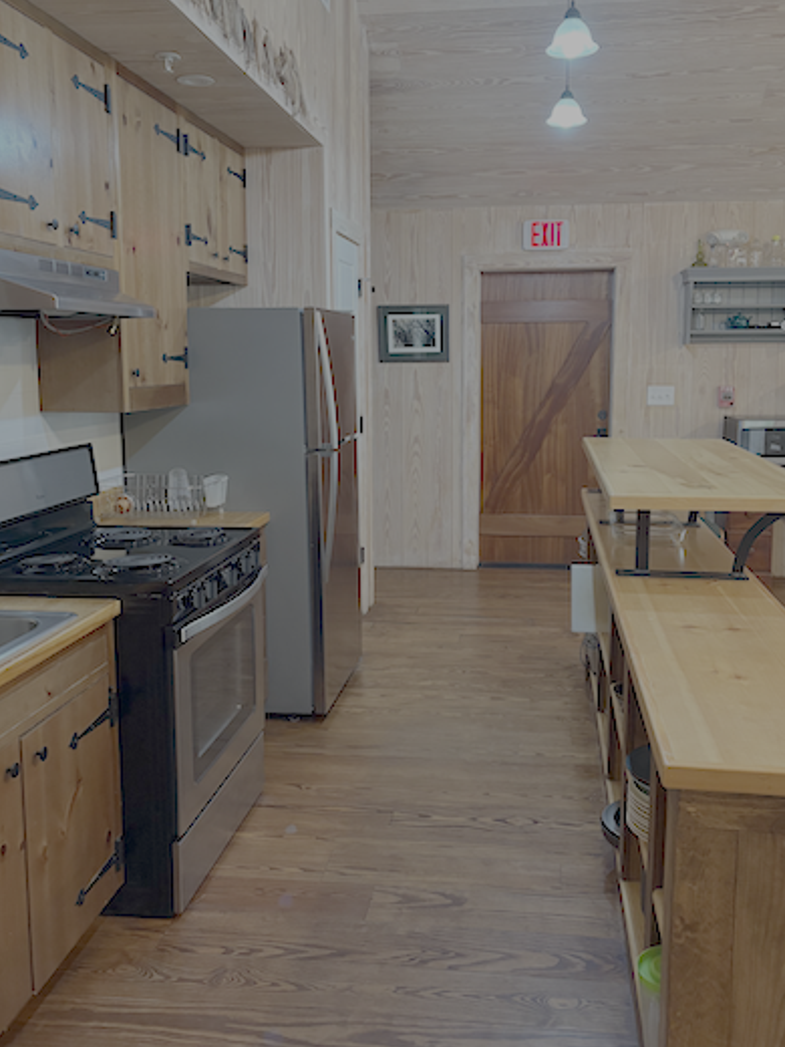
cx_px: 433
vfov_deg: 56.7
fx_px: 968
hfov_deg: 44.1
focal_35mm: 32
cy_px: 463
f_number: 1.6
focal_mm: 5.96
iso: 400
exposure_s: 1/40
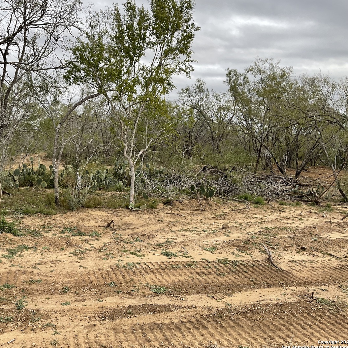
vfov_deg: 47.2
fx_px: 398
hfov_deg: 46.5
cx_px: 115
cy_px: 172
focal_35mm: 35
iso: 16
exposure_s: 1/486
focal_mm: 3
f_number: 1.8
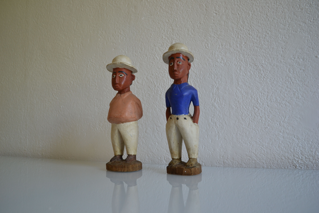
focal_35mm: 30
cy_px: 106
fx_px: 266
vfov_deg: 43.6
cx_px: 160
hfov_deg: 61.9
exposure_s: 1/40
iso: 400
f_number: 3.8
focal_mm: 20
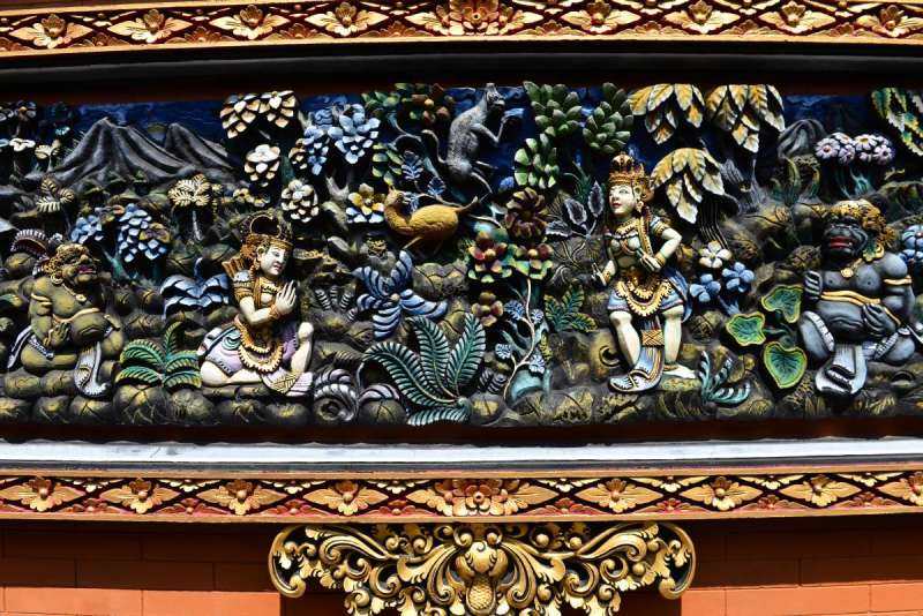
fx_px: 616
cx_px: 462
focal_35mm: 24
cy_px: 308
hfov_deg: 73.7
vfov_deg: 53.2
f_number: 8
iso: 100
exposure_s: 1/250
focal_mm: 24
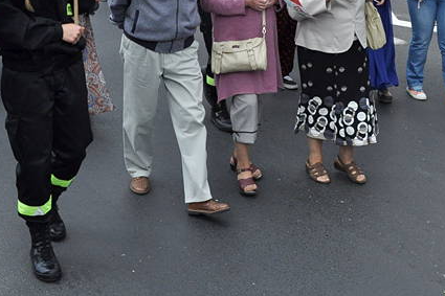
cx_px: 298
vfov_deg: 20.1
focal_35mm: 66
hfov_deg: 30.3
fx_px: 815
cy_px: 15
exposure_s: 1/800
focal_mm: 22
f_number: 11
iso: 1250
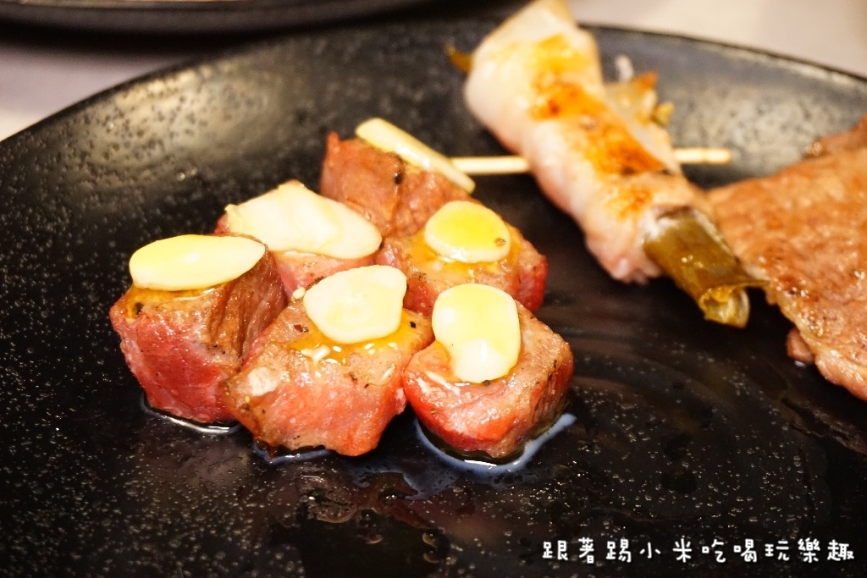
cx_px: 434
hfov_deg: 35.0
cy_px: 289
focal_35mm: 57
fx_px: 1373
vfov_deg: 23.8
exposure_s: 1/50
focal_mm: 38
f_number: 5.6
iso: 3200
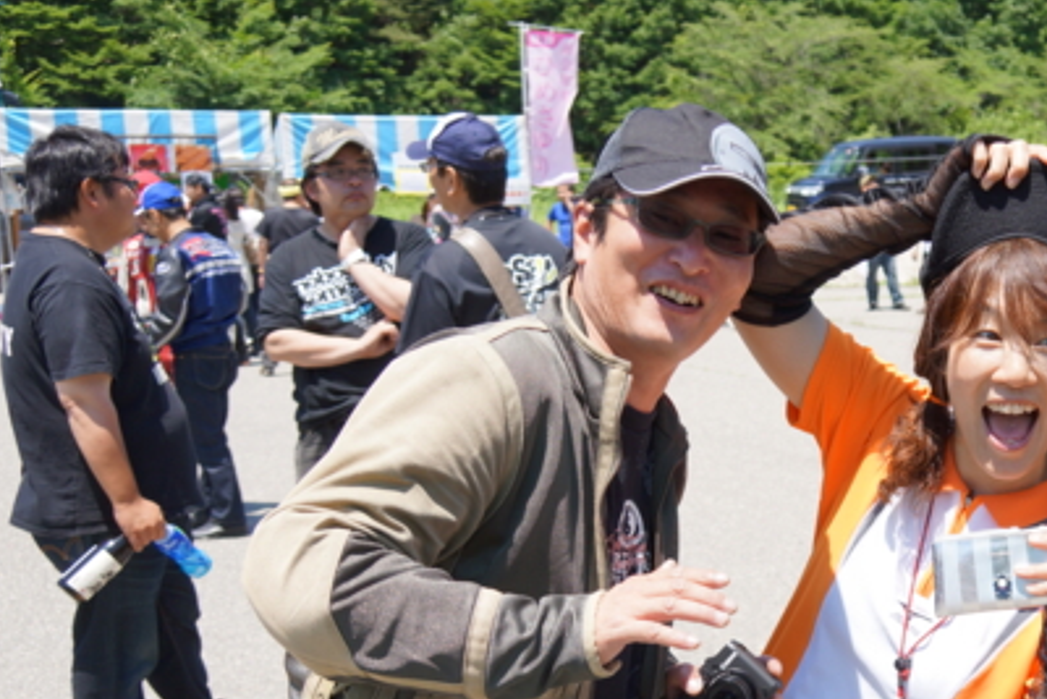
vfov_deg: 21.6
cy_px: 567
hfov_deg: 30.9
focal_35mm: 62
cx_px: 945
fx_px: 1804
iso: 100
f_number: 4.5
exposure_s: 1/400
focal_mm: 21
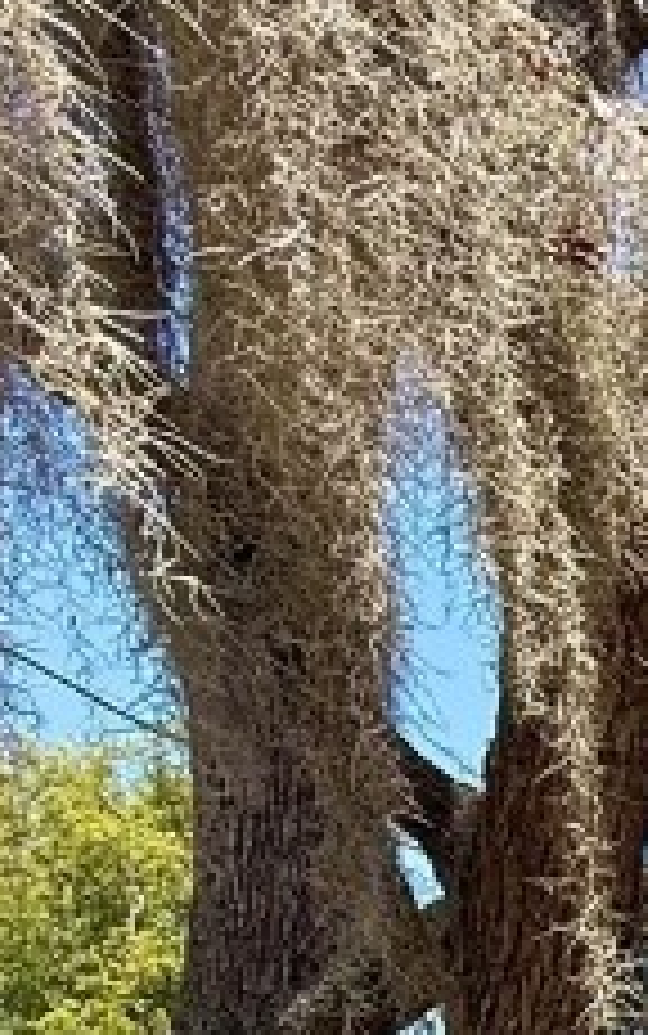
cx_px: 1431
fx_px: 1863
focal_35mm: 66
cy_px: 1282
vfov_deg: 27.0
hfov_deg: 14.7
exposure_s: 1/445
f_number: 2.2
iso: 64
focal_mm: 2.22
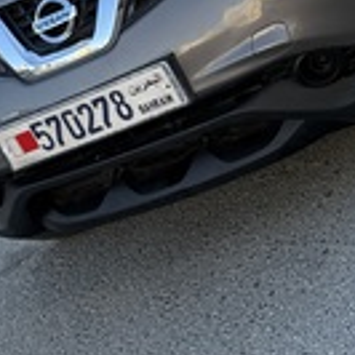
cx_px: 271
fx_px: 1694
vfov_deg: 11.3
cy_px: -247
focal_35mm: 146
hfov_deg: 11.9
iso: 64
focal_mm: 6.76
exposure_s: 1/1070
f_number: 1.78
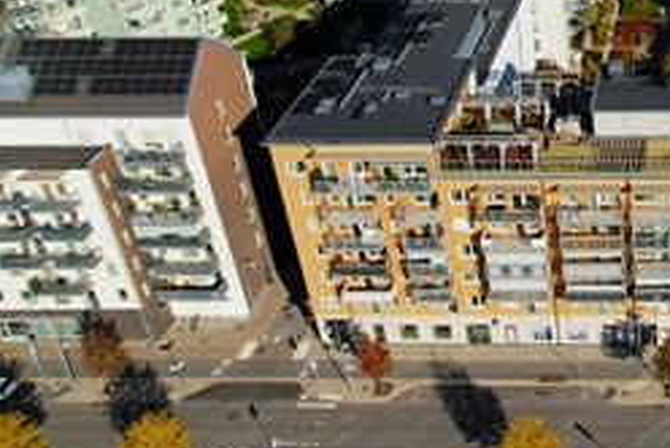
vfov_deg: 28.0
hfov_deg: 36.4
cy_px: 78
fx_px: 876
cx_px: 711
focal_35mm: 47
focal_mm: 8.38
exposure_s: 1/100
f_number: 2.8
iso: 100
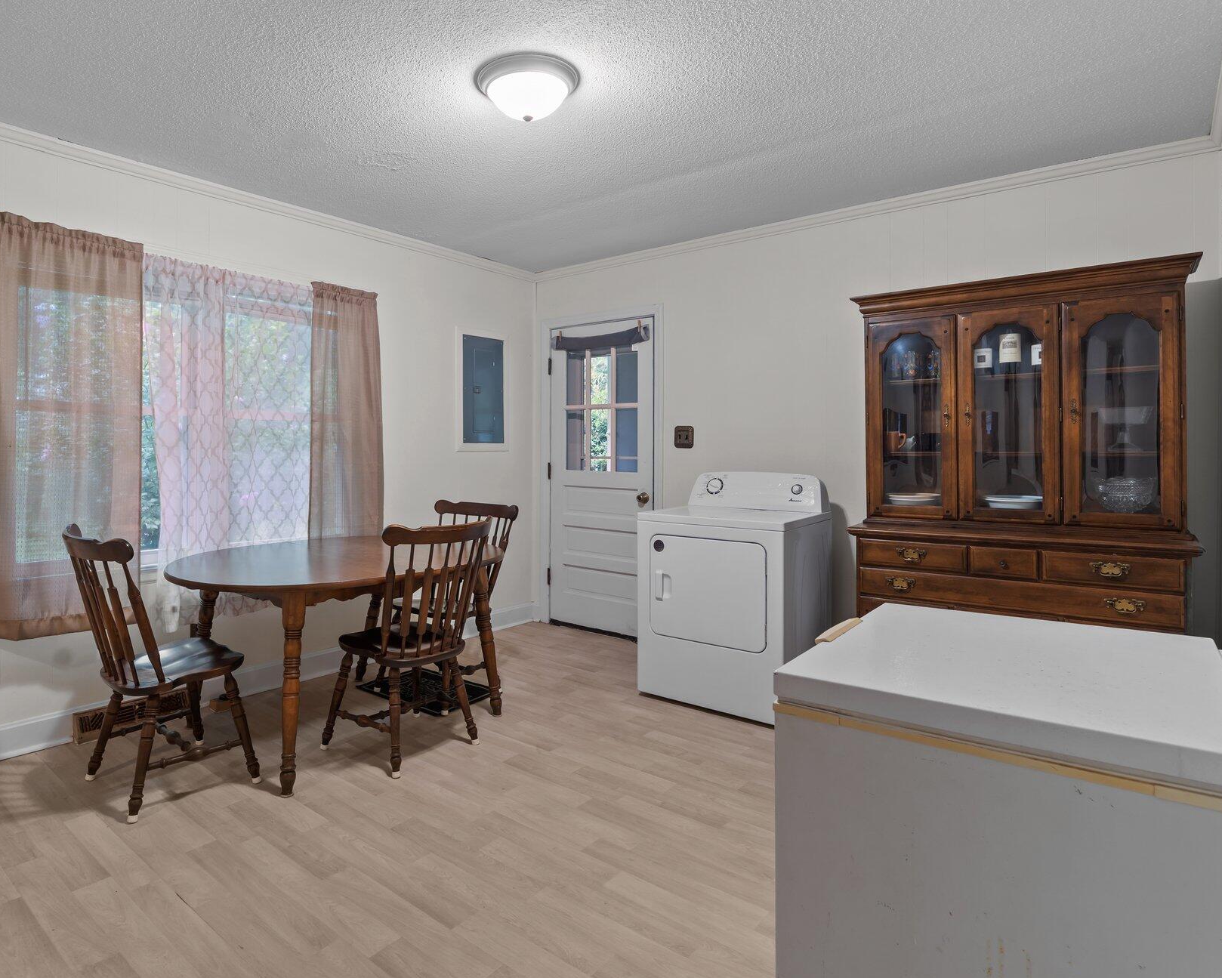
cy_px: 487
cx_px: 513
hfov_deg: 79.6
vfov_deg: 67.9
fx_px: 726
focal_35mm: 20
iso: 400
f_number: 8
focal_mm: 16.9
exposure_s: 1
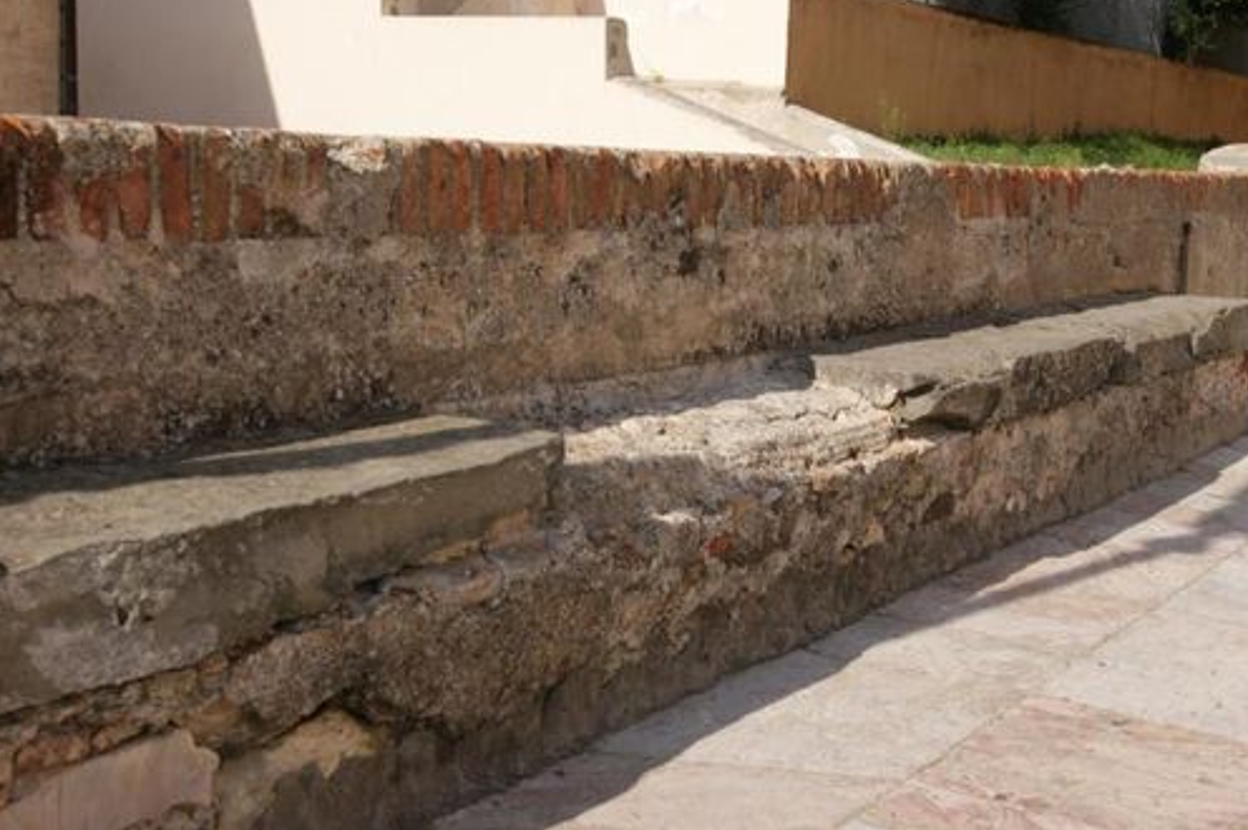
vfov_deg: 29.8
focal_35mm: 45
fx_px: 1559
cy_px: 426
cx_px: 760
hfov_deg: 43.4
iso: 100
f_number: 5.6
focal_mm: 24
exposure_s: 1/640
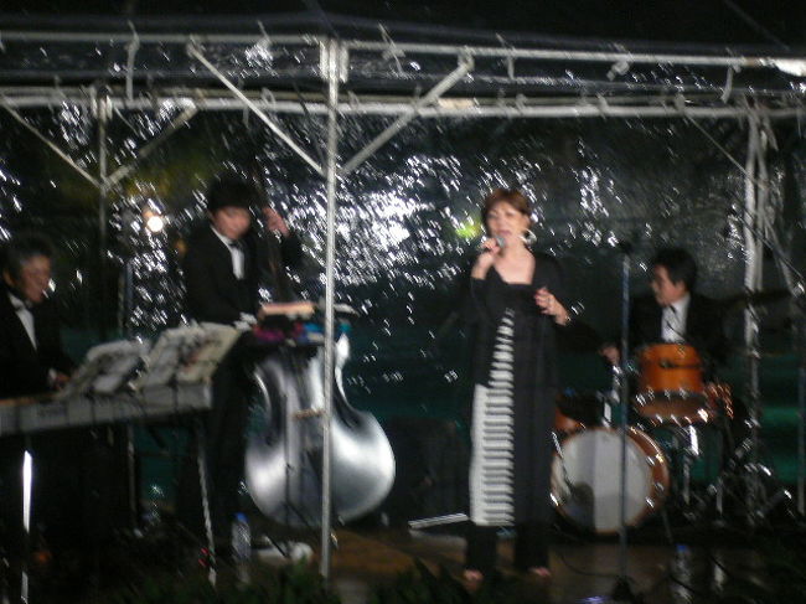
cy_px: 302
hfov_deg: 18.7
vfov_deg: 14.1
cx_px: 403
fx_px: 2444
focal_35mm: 105
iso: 200
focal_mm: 17.4
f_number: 5
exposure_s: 1/8
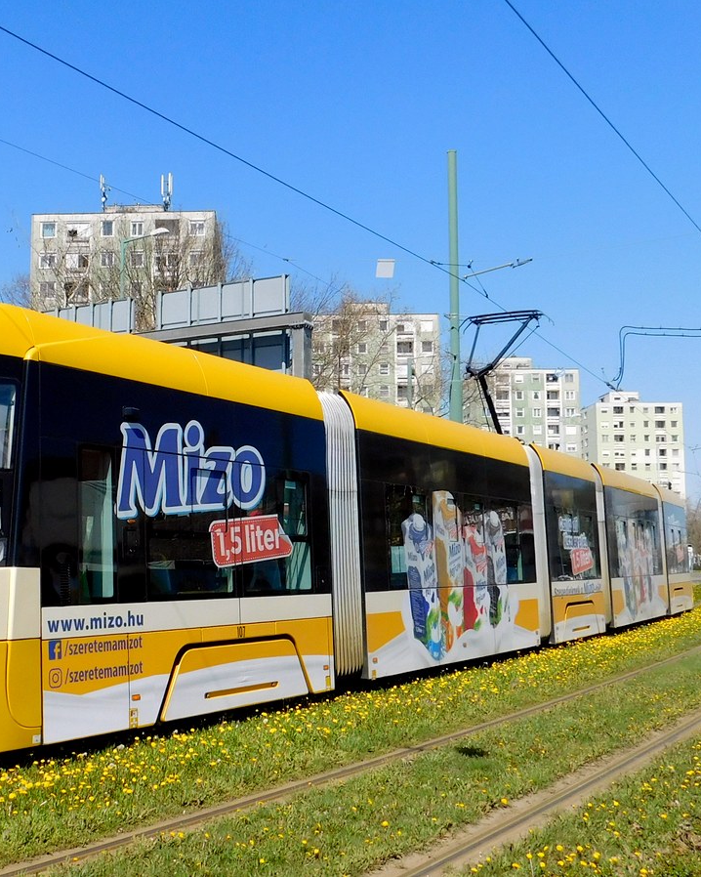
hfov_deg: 46.1
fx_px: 778
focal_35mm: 30
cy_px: 438
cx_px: 144
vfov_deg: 58.8
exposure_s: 1/500
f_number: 6
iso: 125
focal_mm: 4
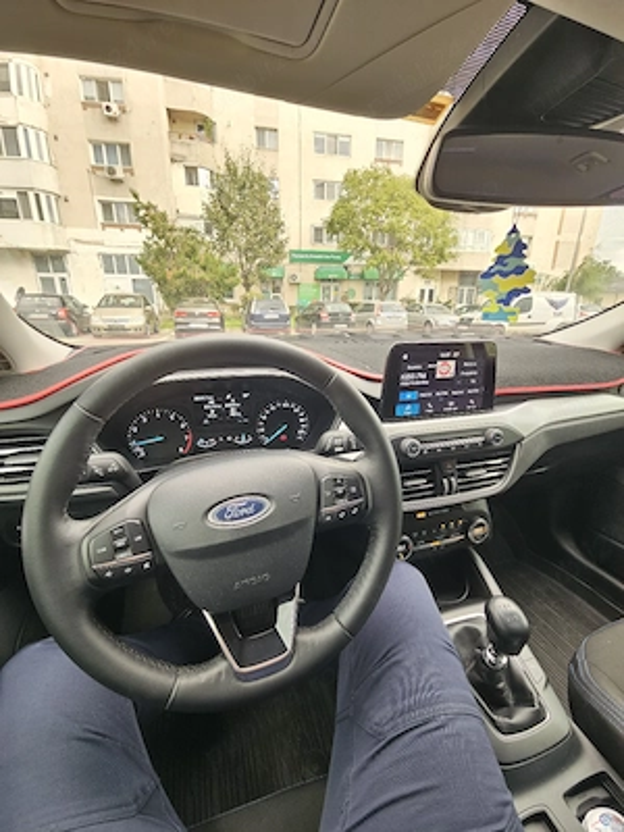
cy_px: 416
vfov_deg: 106.2
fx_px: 312
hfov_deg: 89.9
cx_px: 312
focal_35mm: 13
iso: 64
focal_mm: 2.2
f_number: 2.2
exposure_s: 1/50
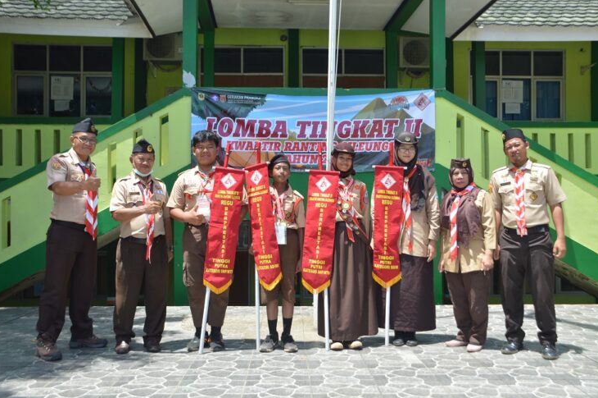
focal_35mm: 37
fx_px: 614
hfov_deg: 51.9
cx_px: 299
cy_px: 203
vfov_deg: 35.9
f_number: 8
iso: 100
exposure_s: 1/125
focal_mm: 24
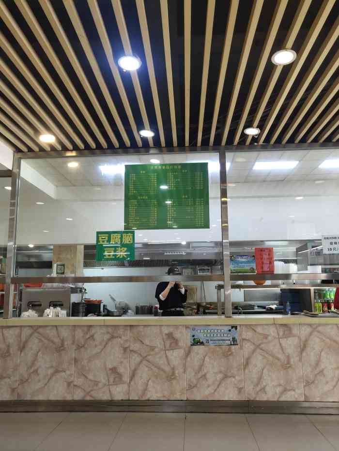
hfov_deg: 46.8
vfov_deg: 60.0
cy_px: 226
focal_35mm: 30
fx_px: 392
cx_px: 170
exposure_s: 1/100
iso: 143
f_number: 1.8
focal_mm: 4.35
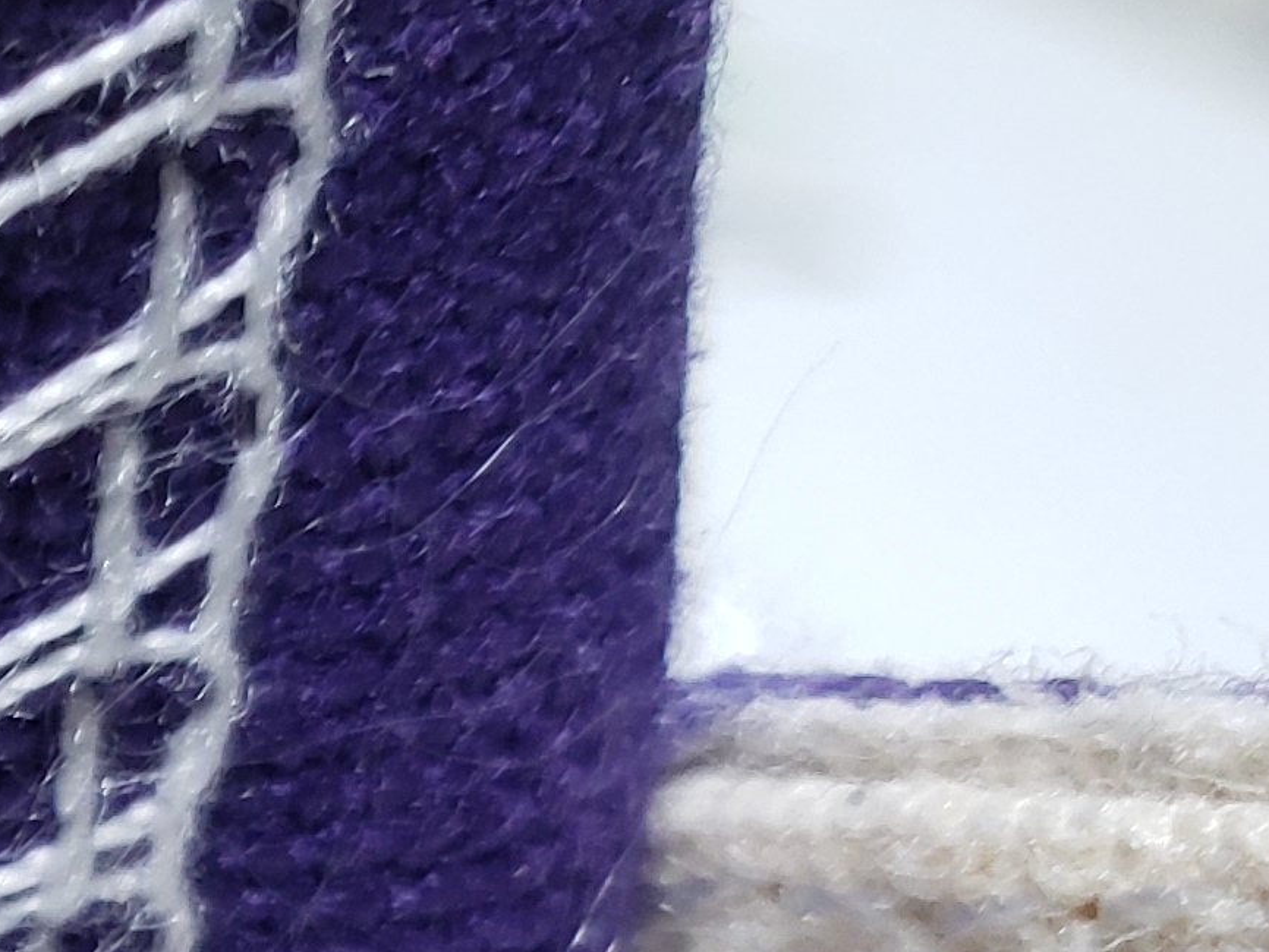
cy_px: 1623
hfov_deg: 13.7
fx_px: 4437
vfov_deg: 11.5
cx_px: -1320
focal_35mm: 121
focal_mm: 4.3
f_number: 2.4
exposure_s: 1/100
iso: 80
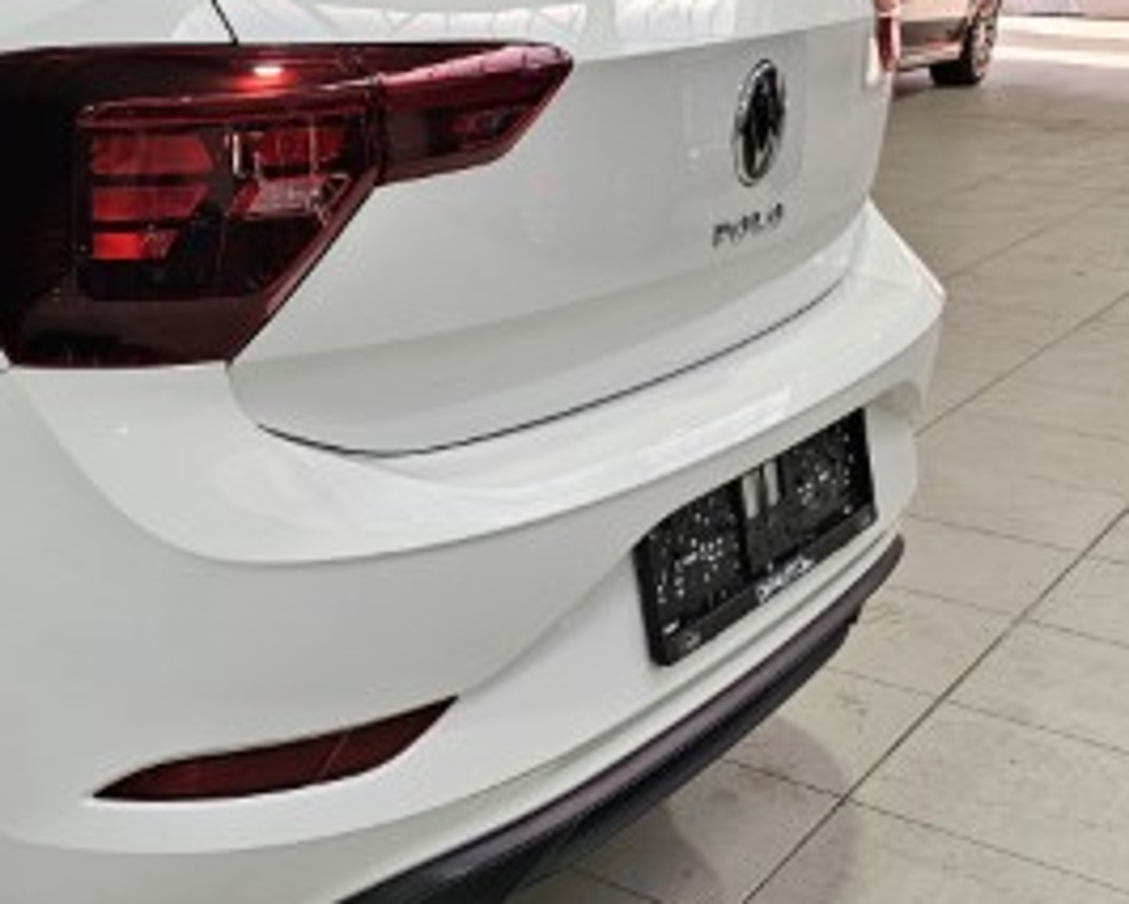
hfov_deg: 30.3
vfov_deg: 28.0
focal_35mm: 54
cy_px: 344
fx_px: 1805
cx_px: -178
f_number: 1.7
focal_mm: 6.3
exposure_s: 1/100
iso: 50
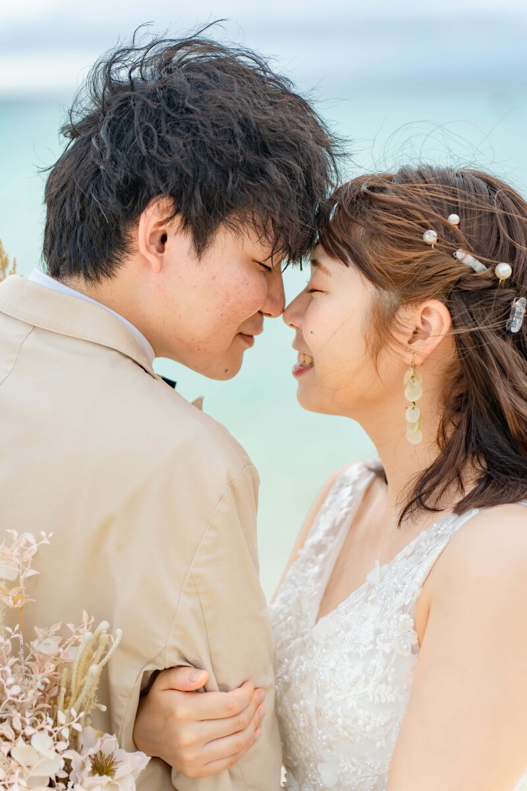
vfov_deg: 22.1
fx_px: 2020
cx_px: 264
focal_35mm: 92
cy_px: 396
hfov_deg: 14.9
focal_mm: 92
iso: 200
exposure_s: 1/2000
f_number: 2.8
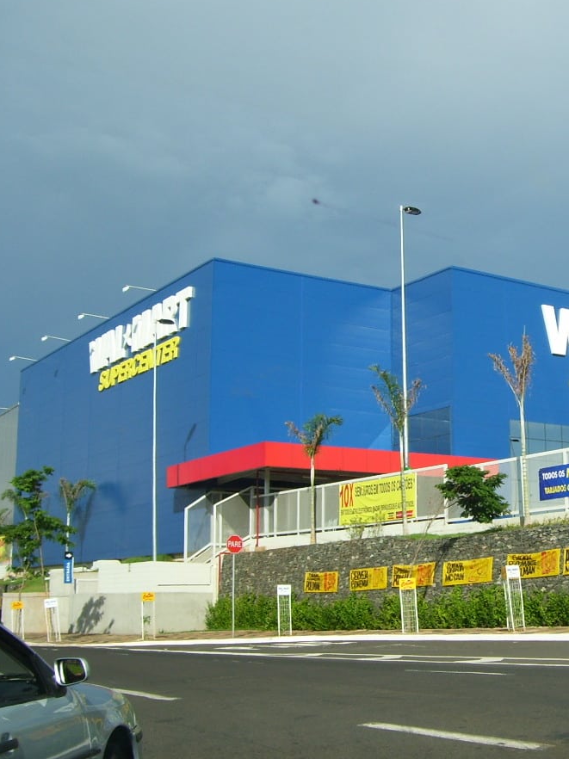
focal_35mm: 49
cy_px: 375
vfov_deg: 38.9
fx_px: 1074
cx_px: 494
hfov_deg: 28.7
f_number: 4.8
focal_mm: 6
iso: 80
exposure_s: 1/500
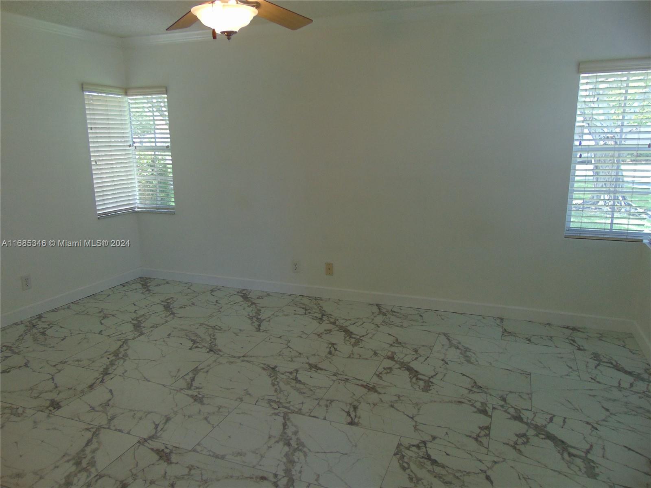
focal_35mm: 25
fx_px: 470
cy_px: 244
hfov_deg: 69.4
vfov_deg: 54.9
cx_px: 326
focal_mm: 4.5
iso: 80
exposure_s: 1/50
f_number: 3
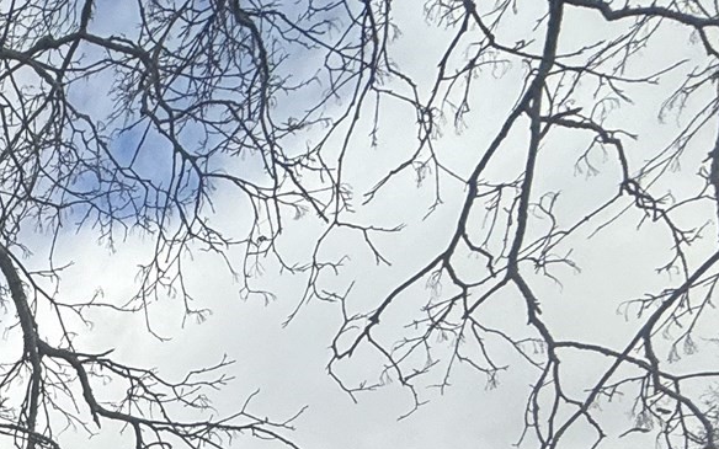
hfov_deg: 24.9
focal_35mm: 52
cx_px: -460
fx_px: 1019
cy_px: 935
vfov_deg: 17.0
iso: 50
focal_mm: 2.22
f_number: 2.2
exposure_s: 1/1368
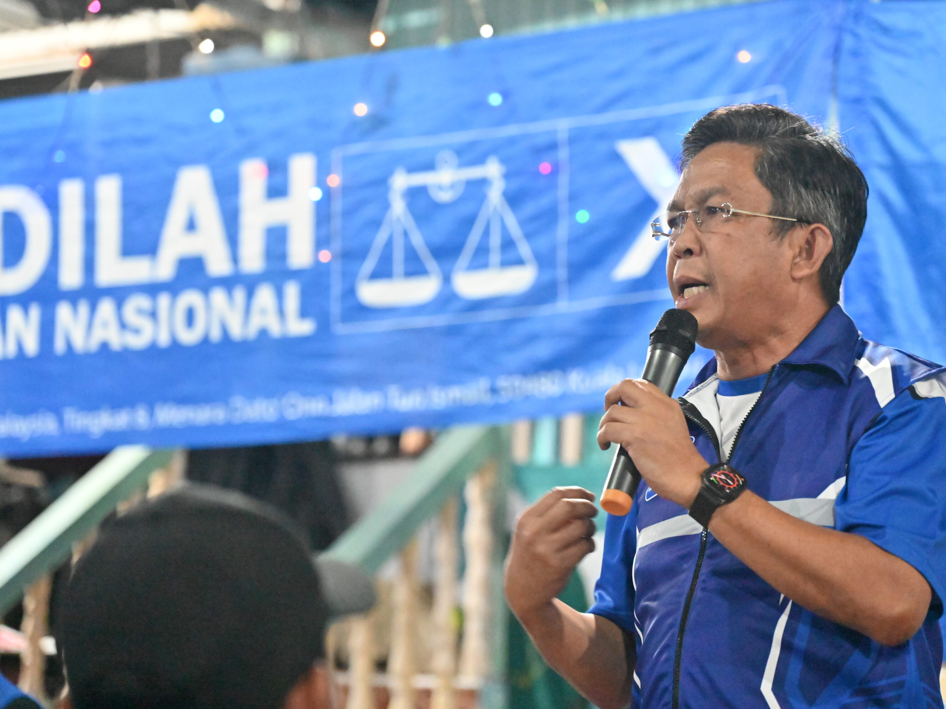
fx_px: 3279
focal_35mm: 120
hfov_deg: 16.4
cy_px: 353
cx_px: 501
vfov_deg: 12.3
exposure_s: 1/100
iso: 12800
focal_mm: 110
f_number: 4
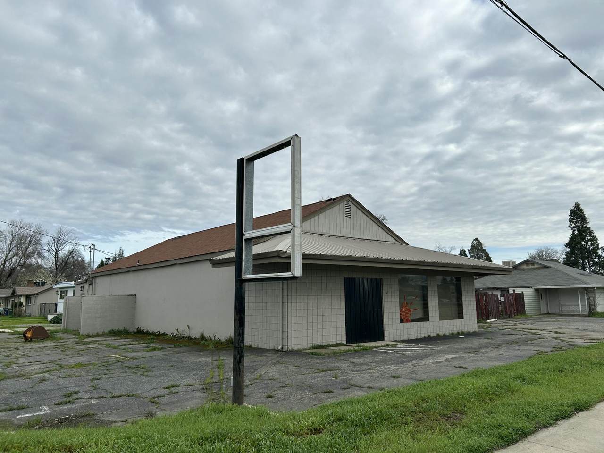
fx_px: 454
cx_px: 302
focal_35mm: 26
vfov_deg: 53.1
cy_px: 226
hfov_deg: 67.3
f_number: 1.5
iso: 50
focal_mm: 5.7
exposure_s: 1/5076
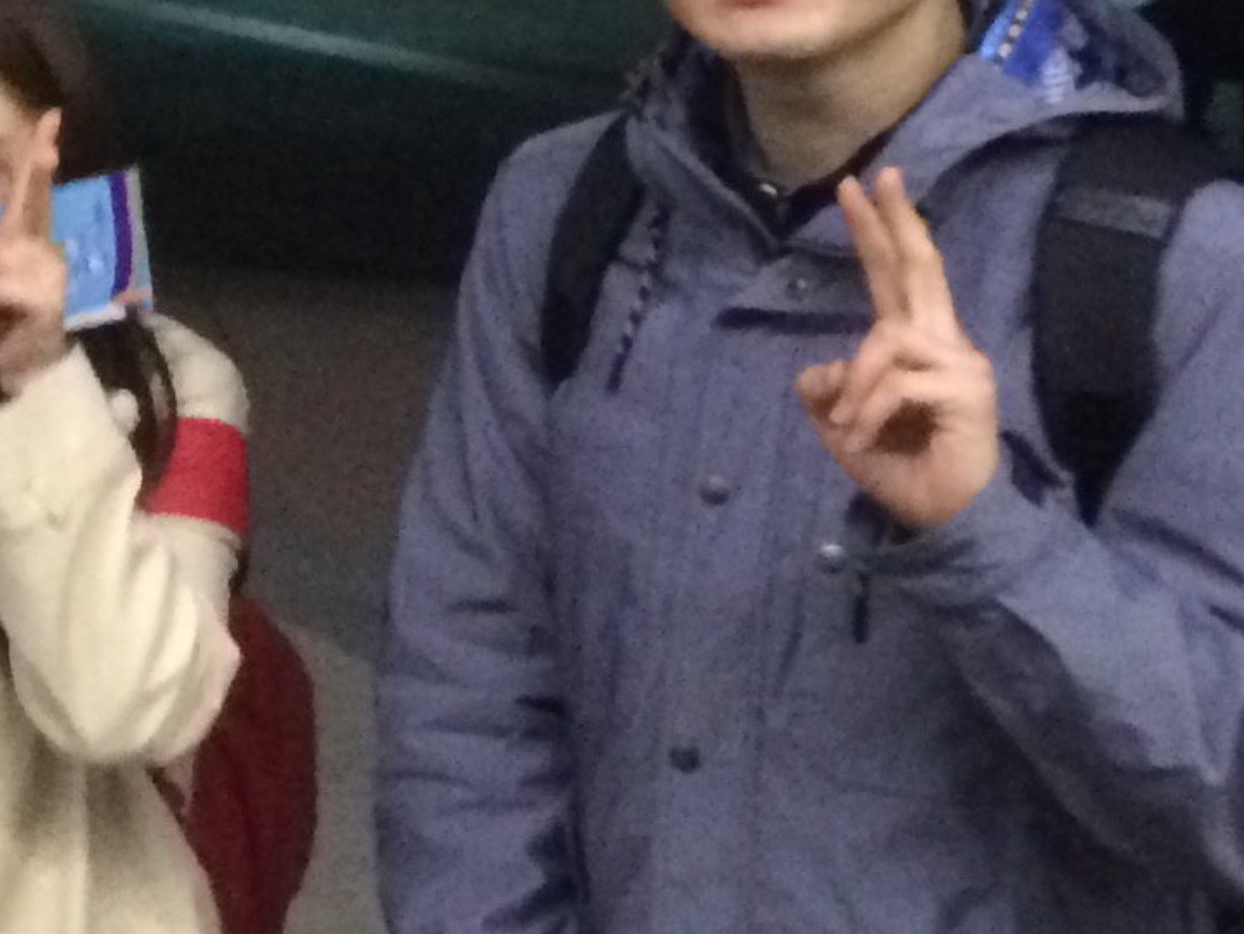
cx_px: -1010
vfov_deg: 11.2
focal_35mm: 132
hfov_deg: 13.4
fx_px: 4744
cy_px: 54
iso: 400
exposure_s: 1/15
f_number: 2.2
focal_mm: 4.15
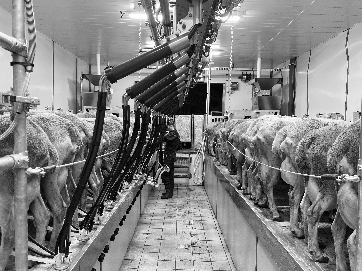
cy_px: 136
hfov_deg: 63.4
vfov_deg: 49.7
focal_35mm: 28
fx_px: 293
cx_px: 181
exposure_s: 1/60
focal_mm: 3.99
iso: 200
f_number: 1.8
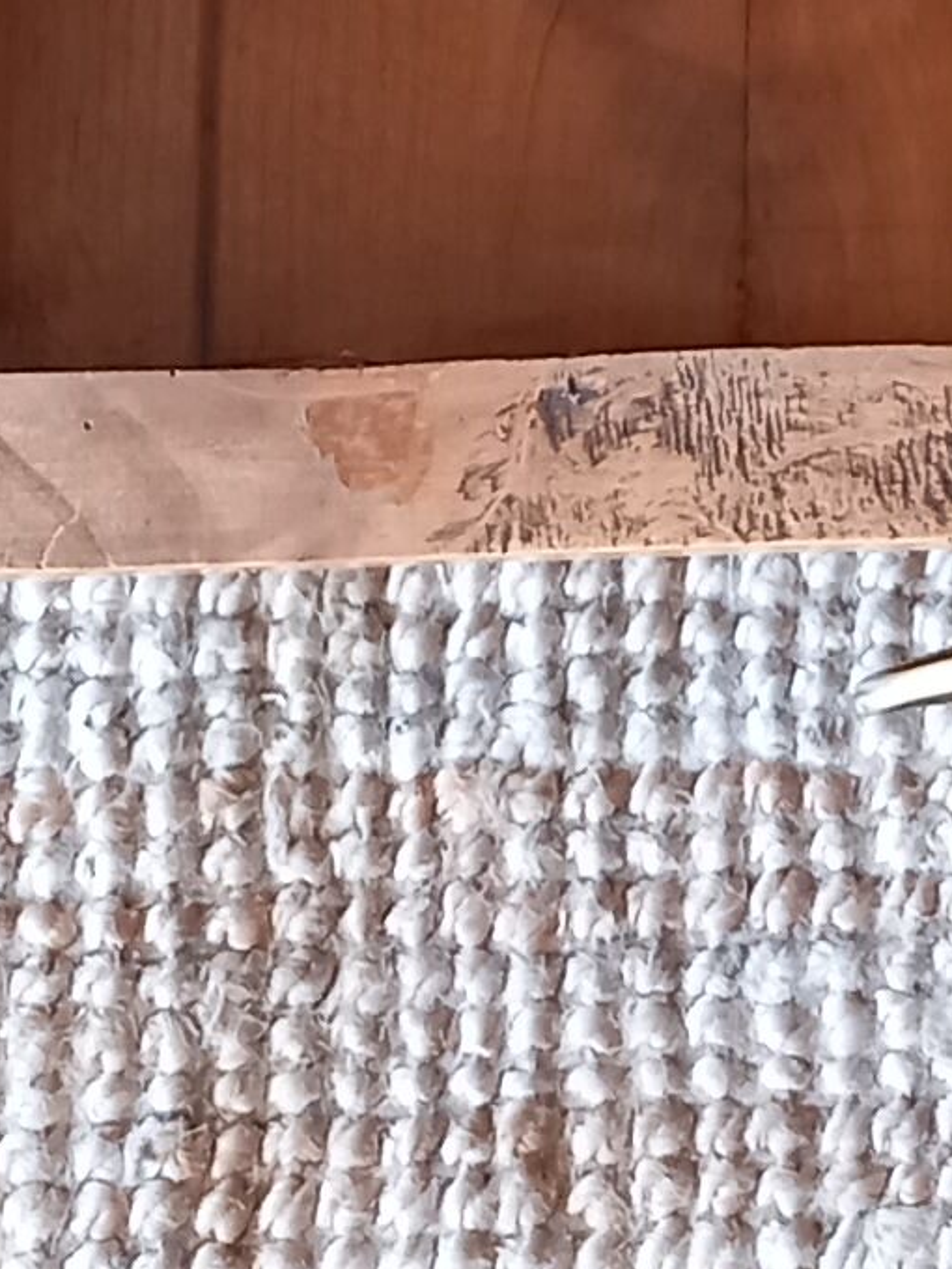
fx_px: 5390
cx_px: 969
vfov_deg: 11.0
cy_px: -1926
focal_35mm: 147
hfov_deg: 10.0
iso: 200
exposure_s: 1/33
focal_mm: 4.6
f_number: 2
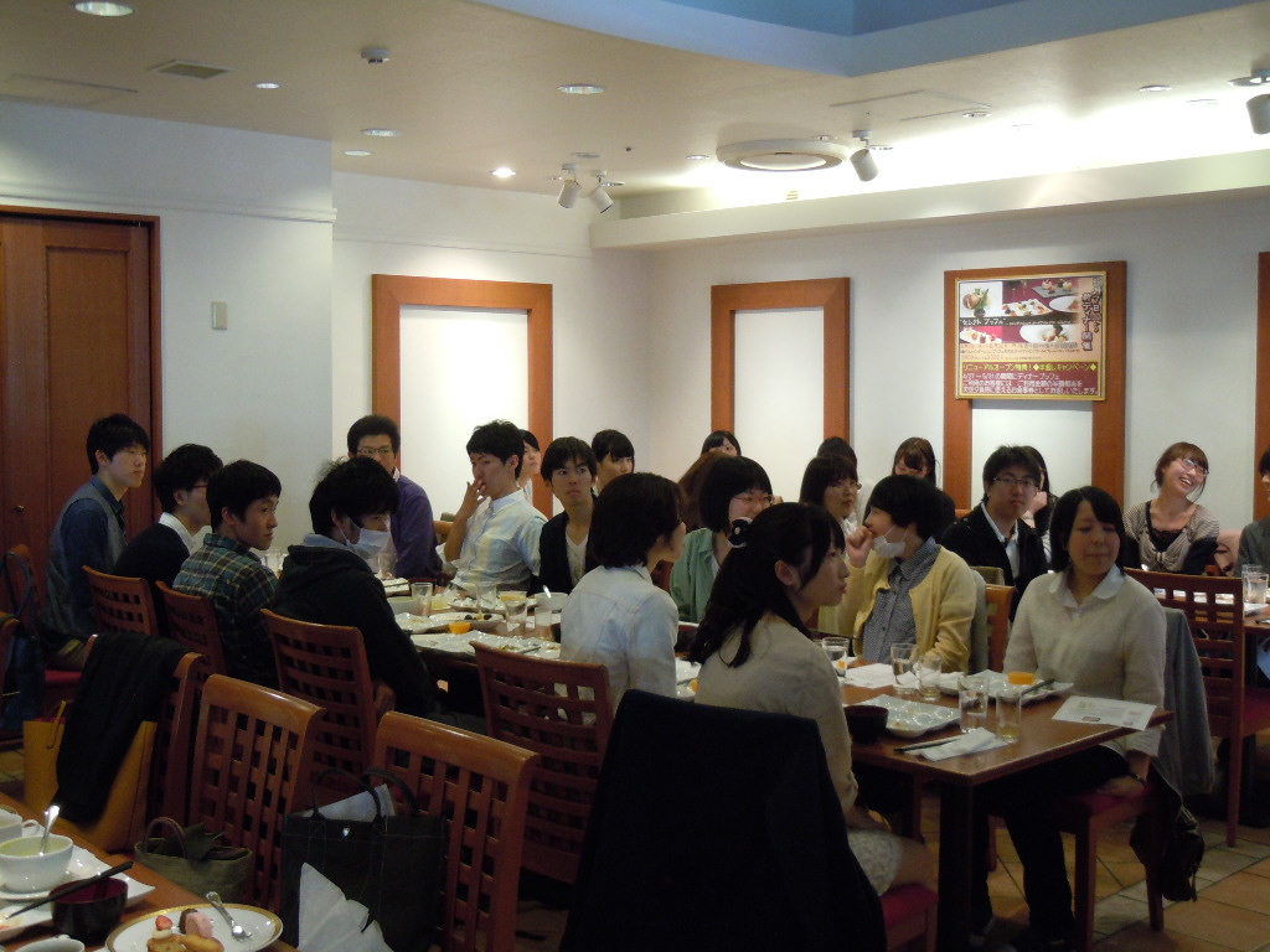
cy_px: 476
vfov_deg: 36.8
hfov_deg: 47.9
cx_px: 635
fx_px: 1431
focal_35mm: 39
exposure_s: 1/25
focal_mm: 7.1
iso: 400
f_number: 3.7
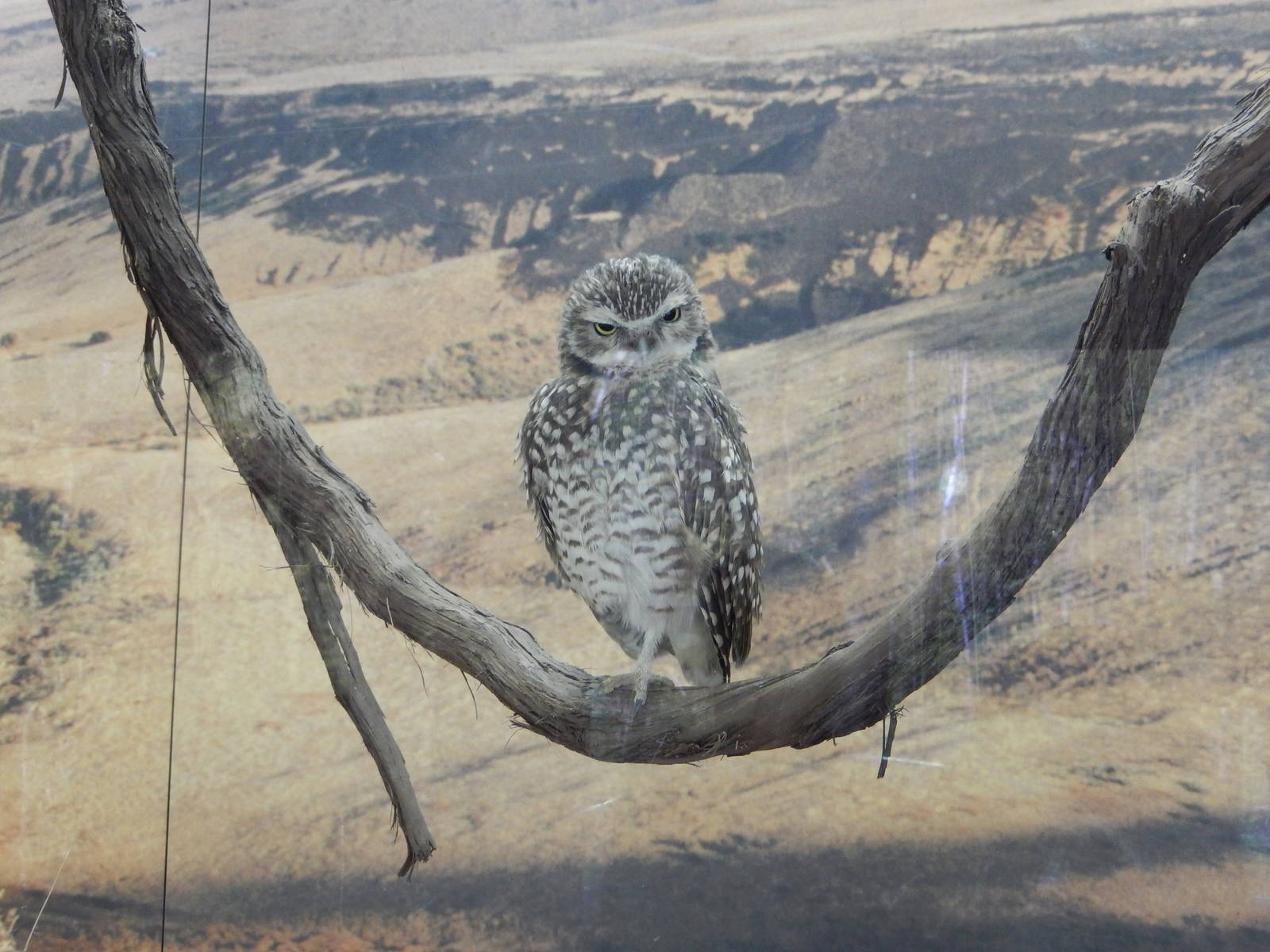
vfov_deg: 25.2
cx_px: 635
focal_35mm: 58
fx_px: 2128
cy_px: 476
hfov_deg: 33.2
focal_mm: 10.4
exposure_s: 1/30
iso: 400
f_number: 4.6
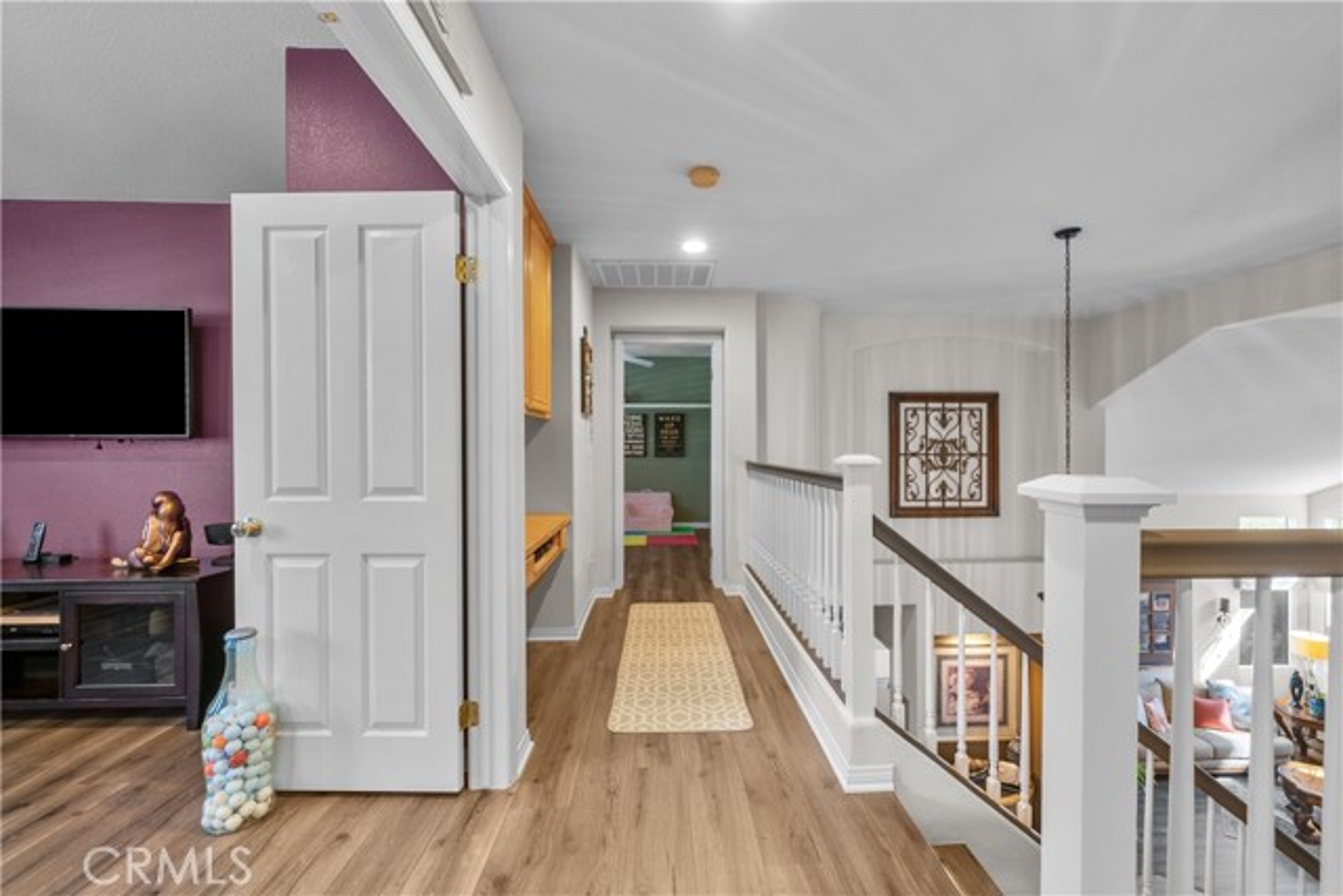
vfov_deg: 81.2
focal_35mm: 14
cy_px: 448
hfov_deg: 104.2
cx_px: 672
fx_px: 522
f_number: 9
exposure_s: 1/1.67
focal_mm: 14
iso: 100
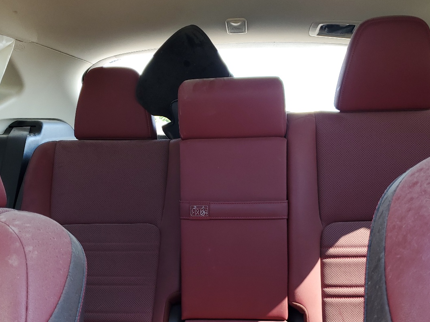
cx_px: 227
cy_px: 227
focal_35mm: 39
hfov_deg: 47.8
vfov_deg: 36.3
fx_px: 484
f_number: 1.5
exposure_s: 1/147
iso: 50
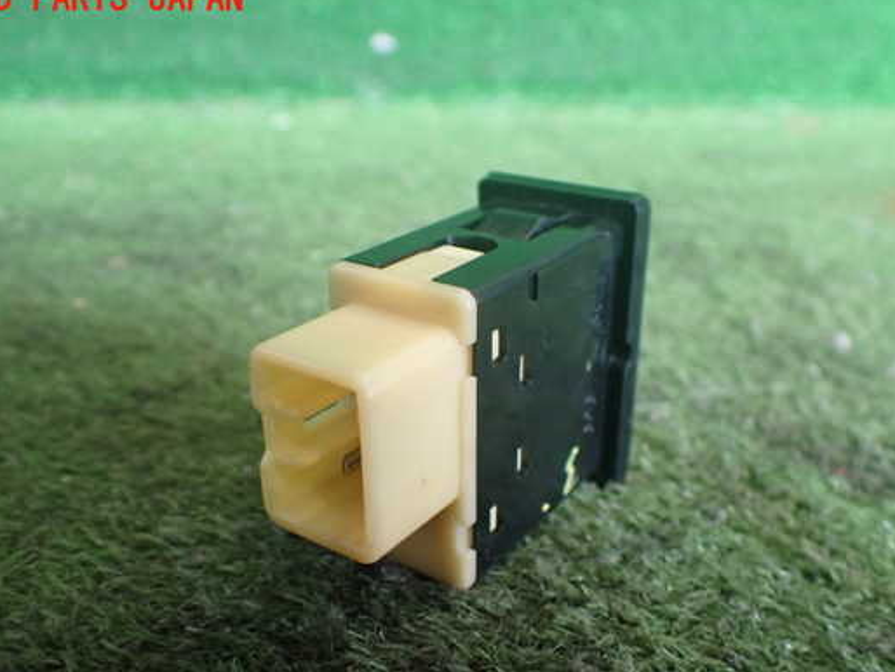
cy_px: 369
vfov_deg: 40.7
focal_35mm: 35
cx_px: 449
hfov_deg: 52.6
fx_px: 905
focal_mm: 5.4
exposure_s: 1/125
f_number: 2.3
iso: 640
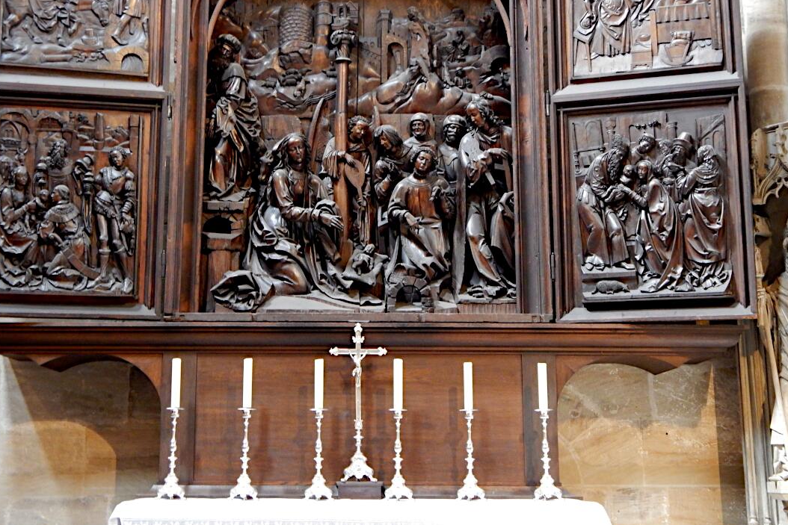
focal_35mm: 58
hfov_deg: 34.5
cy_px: 190
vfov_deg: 23.3
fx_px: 1270
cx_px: 354
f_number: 3.7
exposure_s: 1/8
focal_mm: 8.6
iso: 450
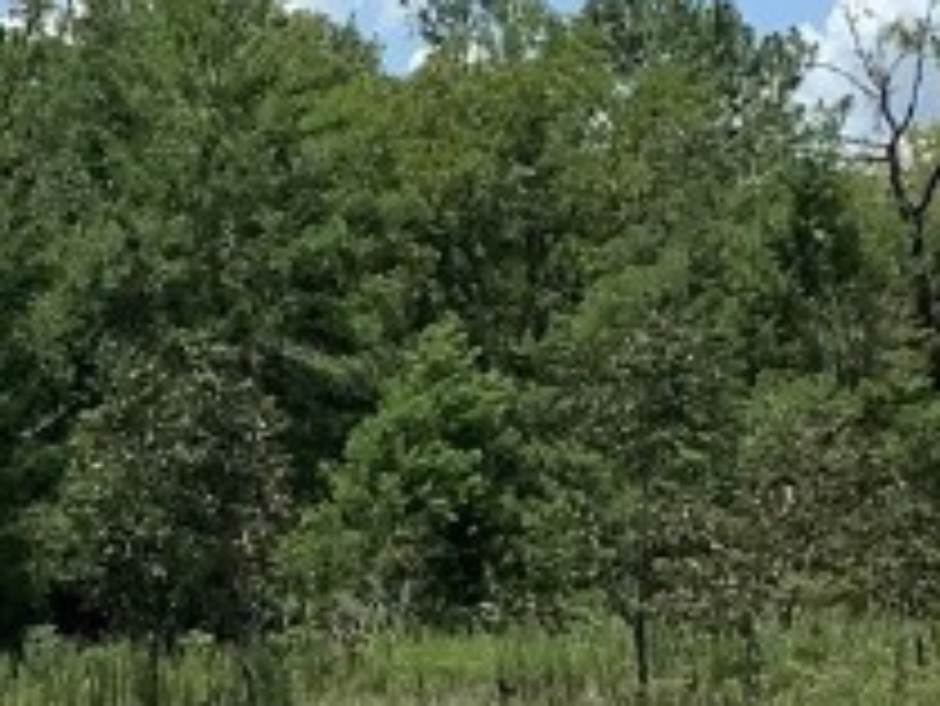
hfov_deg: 12.7
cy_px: 229
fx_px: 4130
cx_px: -121
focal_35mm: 152
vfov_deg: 9.8
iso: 25
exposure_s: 1/2092
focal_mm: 3.3
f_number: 2.4
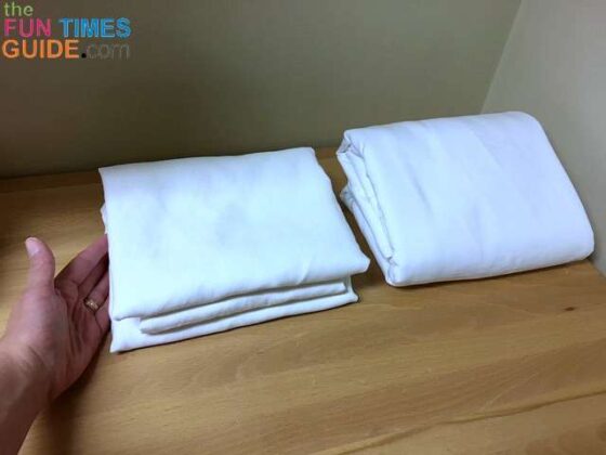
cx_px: 303
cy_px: 228
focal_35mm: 29
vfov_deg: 48.2
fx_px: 508
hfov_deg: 61.7
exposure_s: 1/30
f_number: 2.2
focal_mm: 4.15
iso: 64
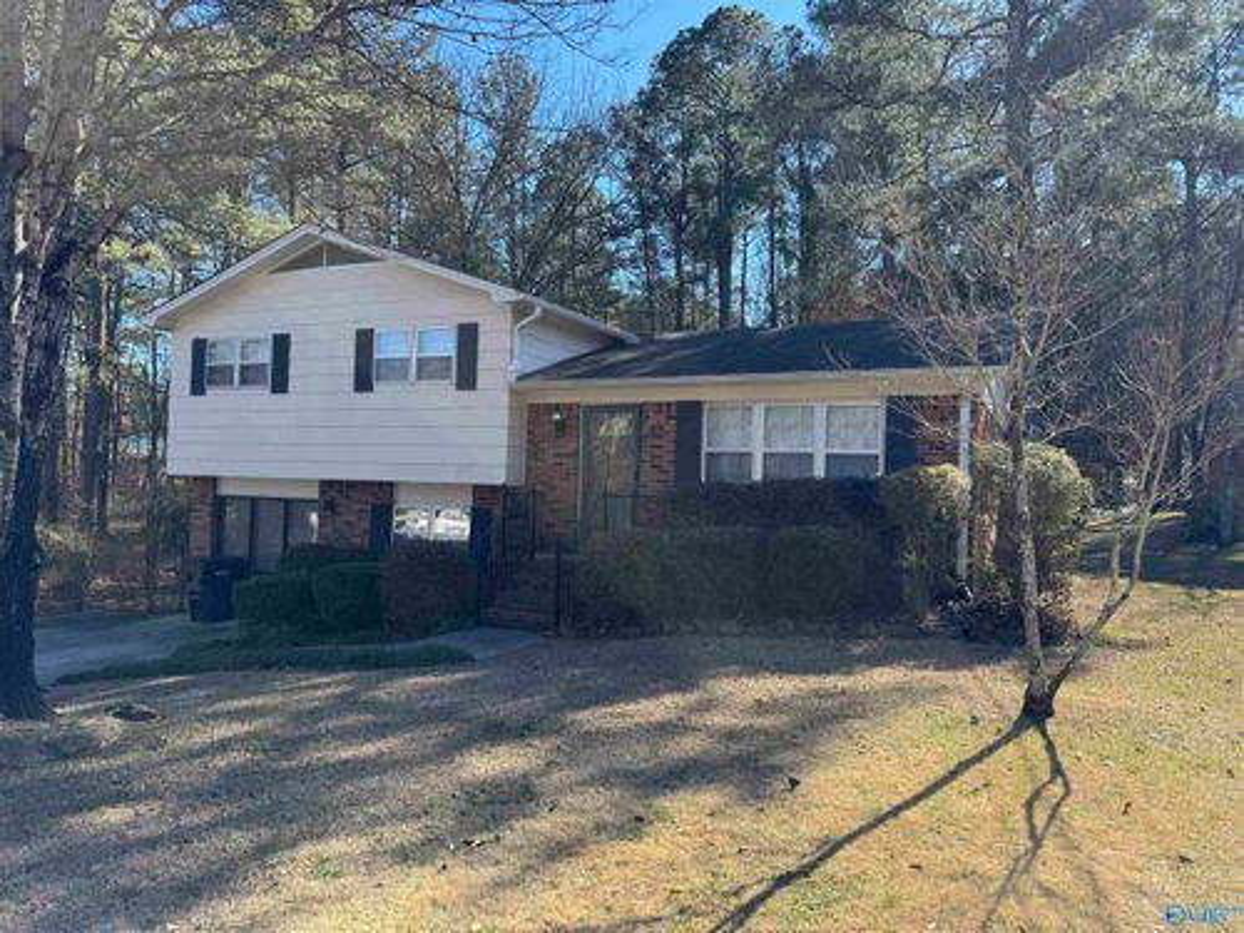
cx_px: 622
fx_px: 862
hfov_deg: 71.6
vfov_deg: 56.8
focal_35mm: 24
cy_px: 466
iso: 80
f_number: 1.78
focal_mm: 6.76
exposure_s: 1/1339
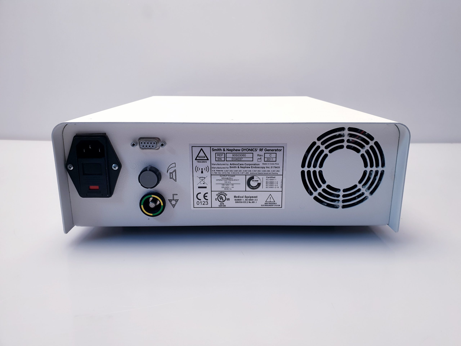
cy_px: 173
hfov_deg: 67.3
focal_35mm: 26
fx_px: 346
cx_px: 230
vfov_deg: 53.1
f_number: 2.4
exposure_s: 1/50
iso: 64
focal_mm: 4.3
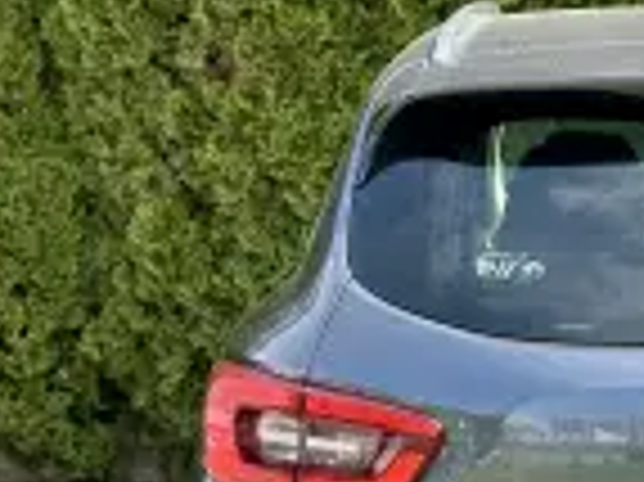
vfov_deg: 12.0
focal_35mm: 121
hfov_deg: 15.7
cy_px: 536
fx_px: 2249
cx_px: 766
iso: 64
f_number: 1.78
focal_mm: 6.86
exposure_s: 1/903
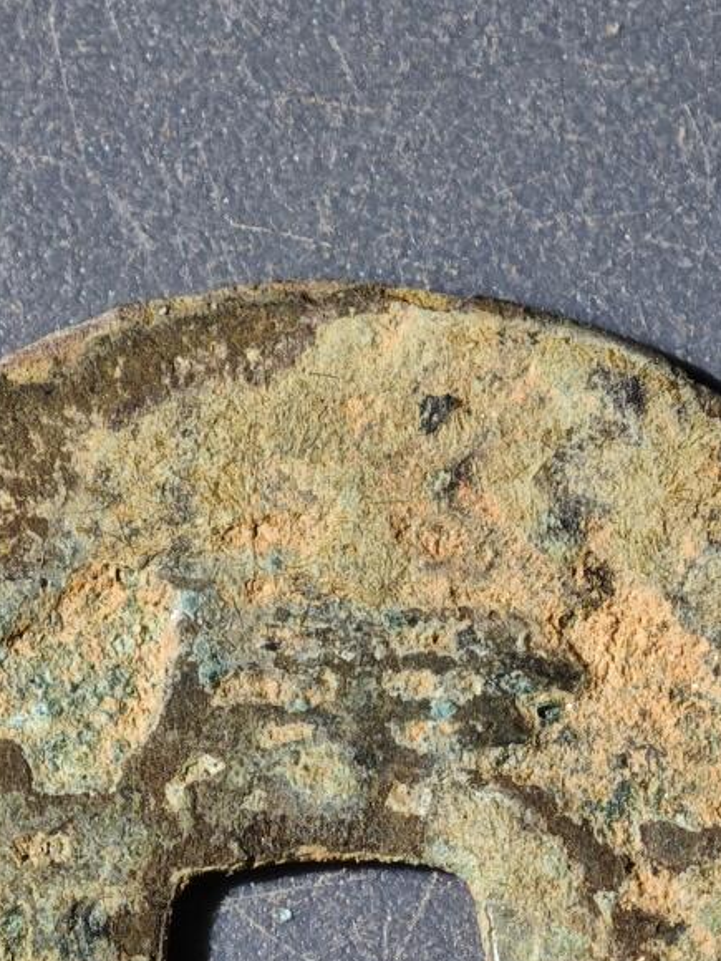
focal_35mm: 264
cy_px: 1012
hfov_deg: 5.6
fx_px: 7332
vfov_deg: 7.5
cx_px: 318
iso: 250
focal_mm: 9
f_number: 2
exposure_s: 1/100
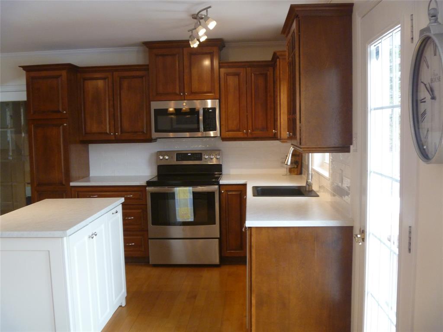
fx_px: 448
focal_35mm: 35
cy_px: 166
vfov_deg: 40.7
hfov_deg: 52.6
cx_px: 222
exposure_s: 1/30
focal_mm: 6.3
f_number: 3.5
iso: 250
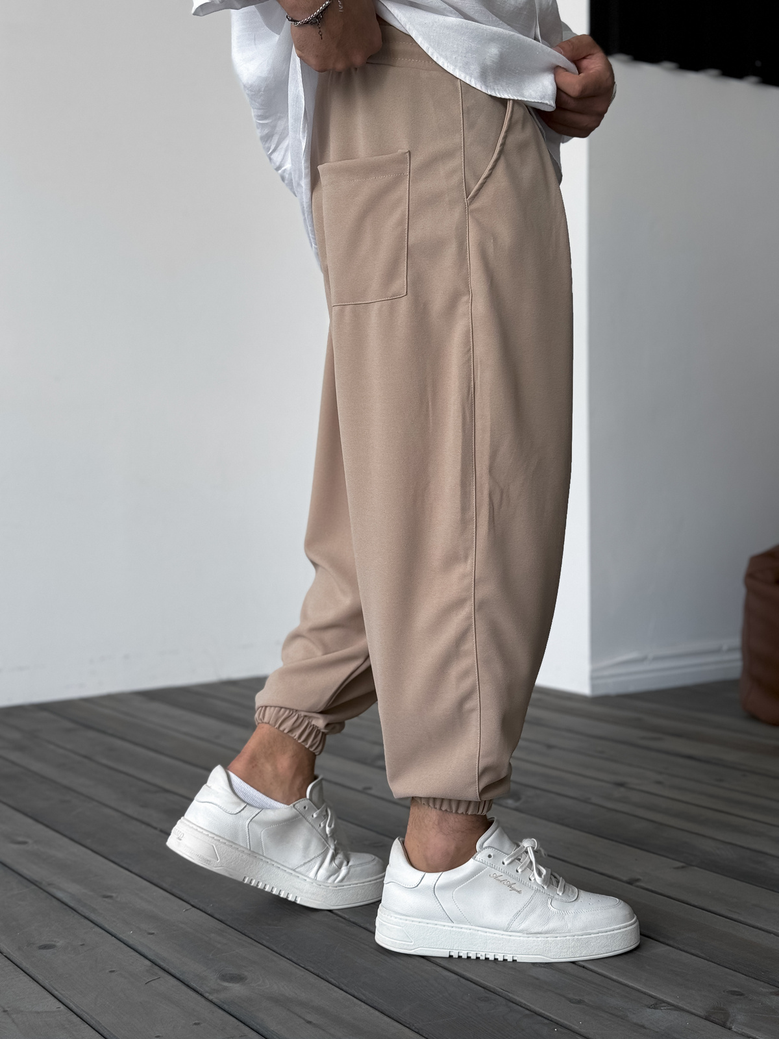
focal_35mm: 48
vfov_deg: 39.7
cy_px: 520
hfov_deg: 30.3
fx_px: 1440
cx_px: 390
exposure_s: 1/120
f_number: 1.8
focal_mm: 6.76
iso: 50
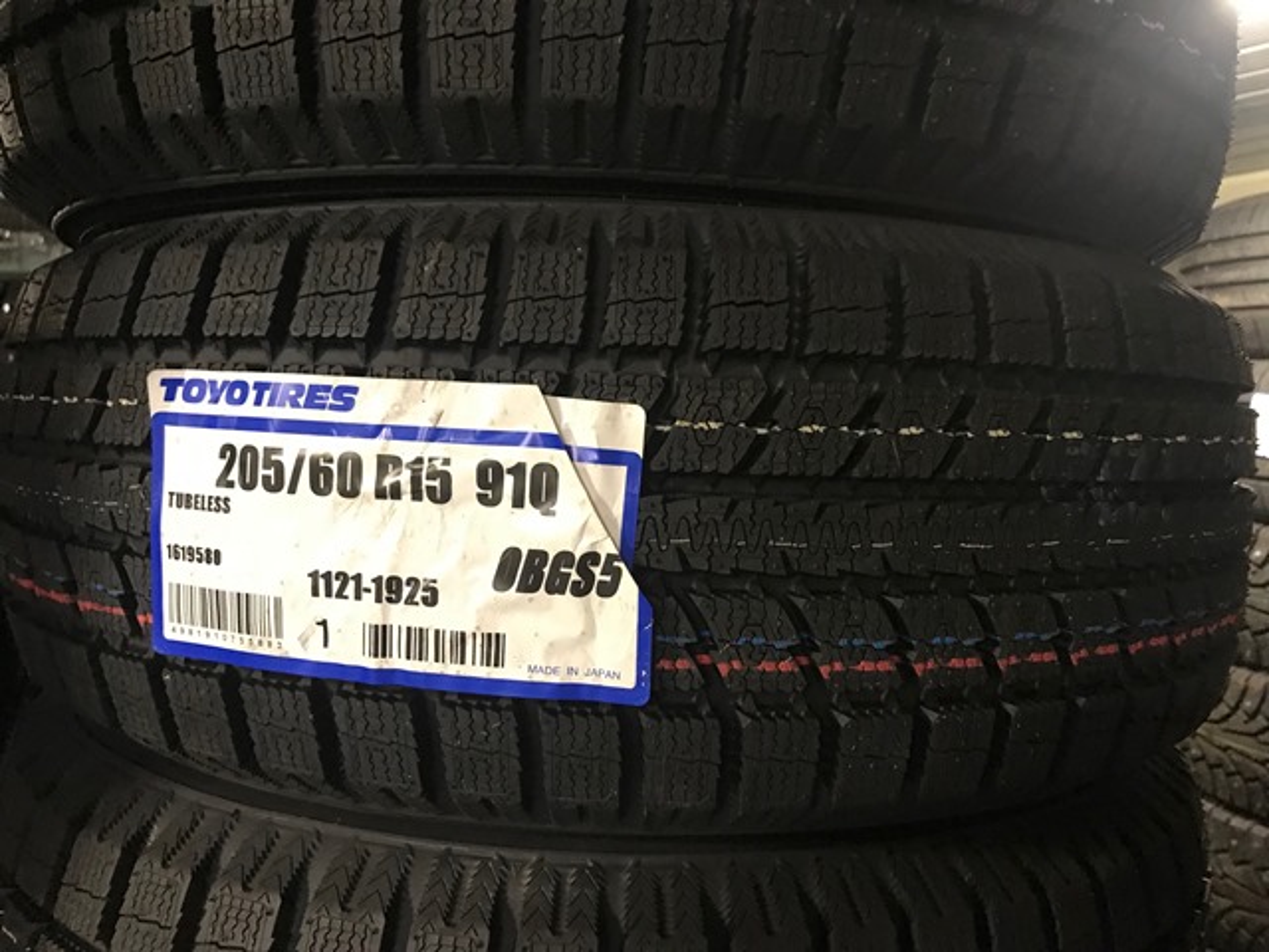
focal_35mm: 28
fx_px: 1026
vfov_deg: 49.7
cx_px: 634
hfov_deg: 63.4
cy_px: 476
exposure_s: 1/13
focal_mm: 3.99
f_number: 1.8
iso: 100
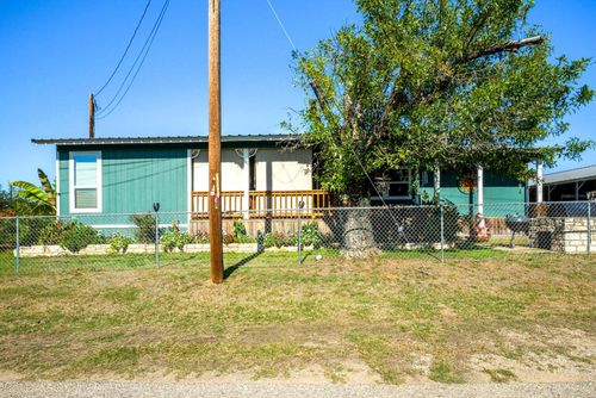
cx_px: 298
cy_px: 199
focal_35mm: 18
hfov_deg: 90.0
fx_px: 298
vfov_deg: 67.5
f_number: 13
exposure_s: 1/500
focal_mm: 9
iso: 250
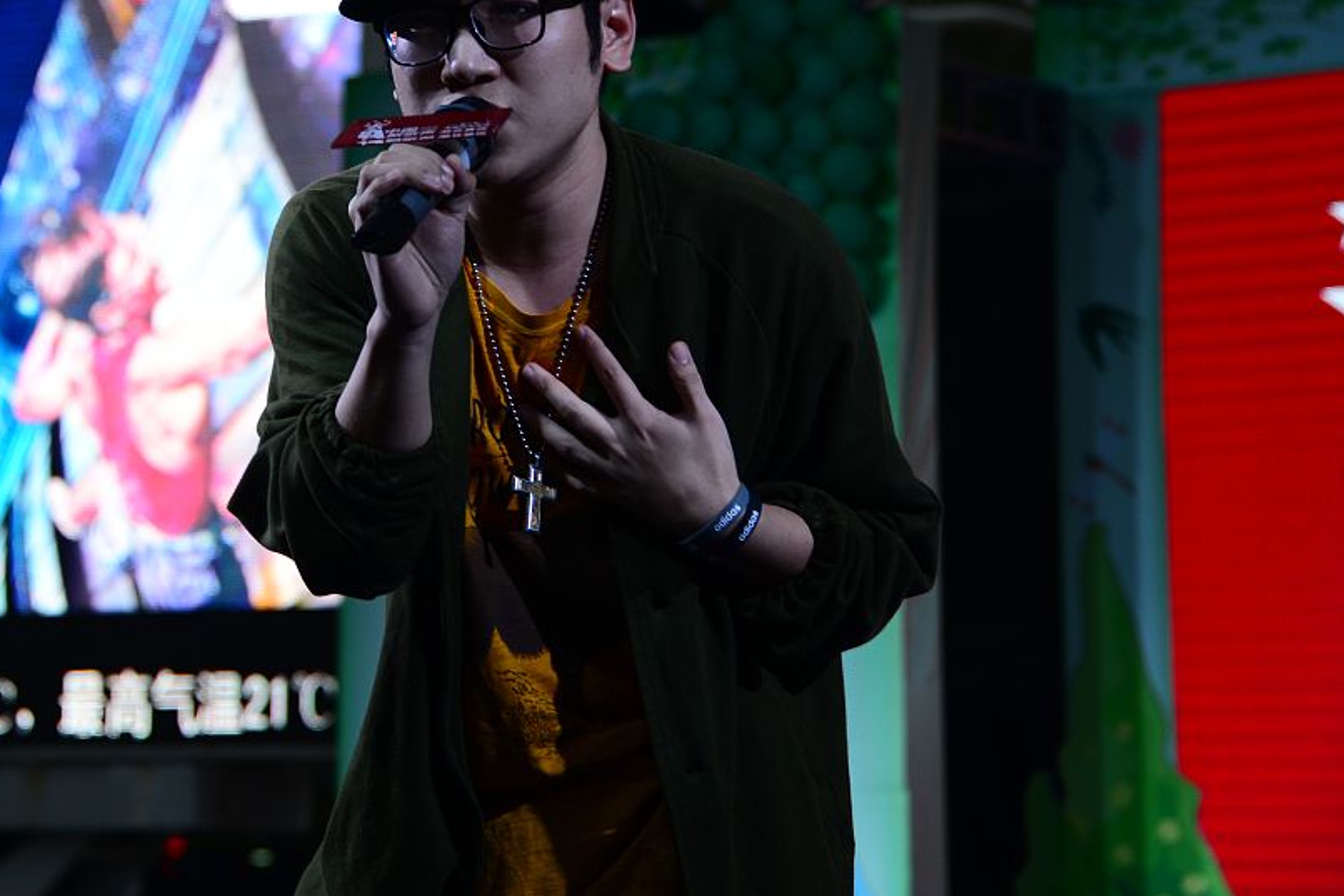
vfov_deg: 10.0
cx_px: 415
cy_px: 372
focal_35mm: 137
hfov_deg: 14.9
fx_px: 5113
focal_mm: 92
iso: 640
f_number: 5.3
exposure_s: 1/125
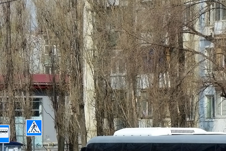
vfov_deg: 7.8
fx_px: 1112
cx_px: 214
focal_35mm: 177
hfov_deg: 11.5
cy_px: 116
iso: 125
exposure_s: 1/500
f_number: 6.3
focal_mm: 29.8
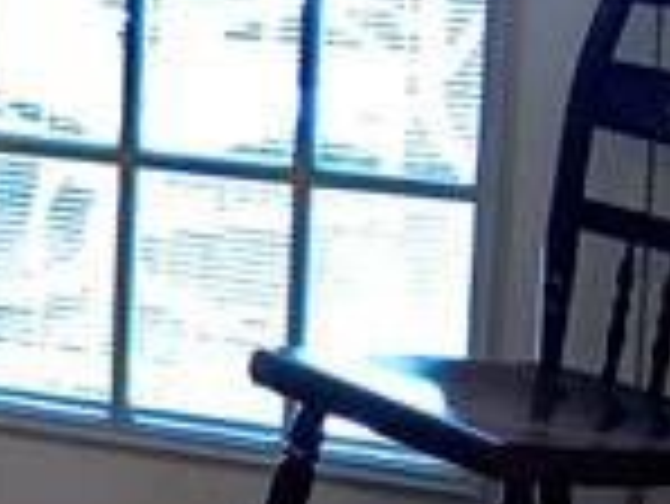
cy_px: -148
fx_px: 3855
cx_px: -1610
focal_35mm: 199
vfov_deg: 7.4
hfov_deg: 7.9
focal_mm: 4.15
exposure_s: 1/40
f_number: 2.2
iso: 32
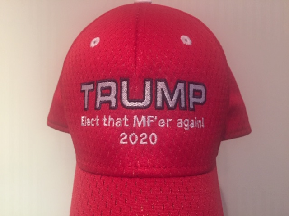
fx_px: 242
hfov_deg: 61.7
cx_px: 144
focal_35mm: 29
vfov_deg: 48.2
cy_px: 108
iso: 160
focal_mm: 4.15
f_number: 2.2
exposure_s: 1/30
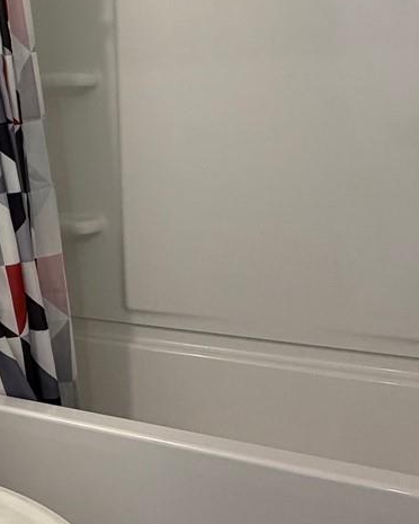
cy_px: 126
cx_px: -150
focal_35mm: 47
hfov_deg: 26.4
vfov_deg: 38.4
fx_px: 729
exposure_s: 1/60
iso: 200
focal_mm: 2.22
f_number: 2.2
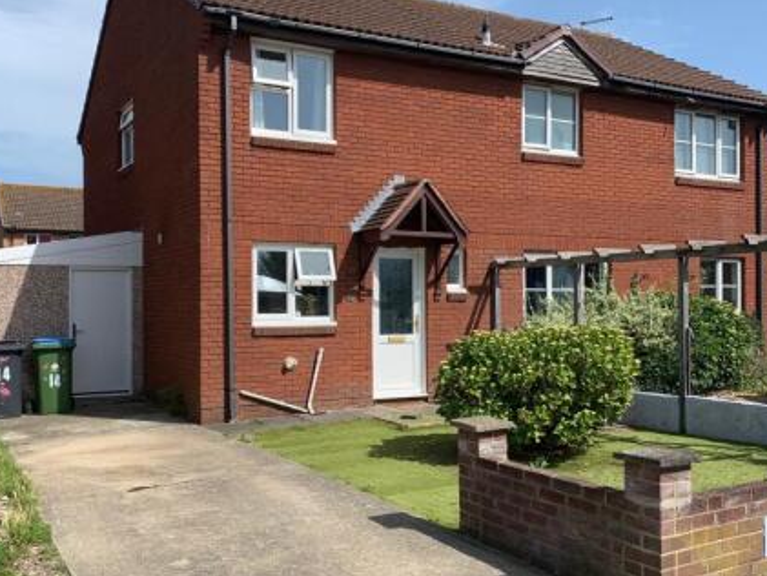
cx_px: 360
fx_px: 798
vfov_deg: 39.7
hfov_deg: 51.3
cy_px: 307
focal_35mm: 36
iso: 25
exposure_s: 1/2208
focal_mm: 4.25
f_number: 1.8
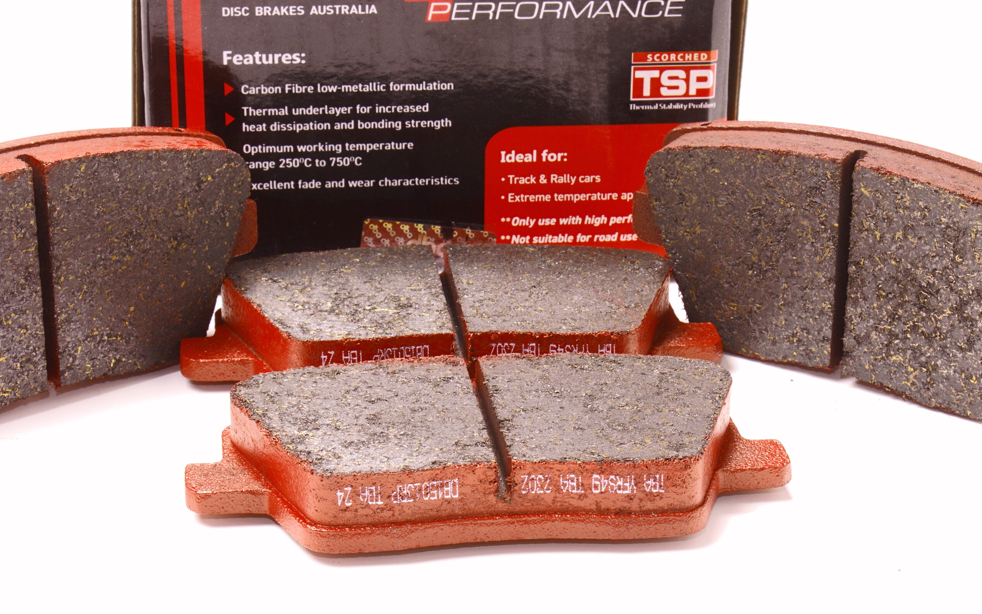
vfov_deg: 15.5
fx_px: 2262
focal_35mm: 85
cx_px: 492
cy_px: 301
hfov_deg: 24.5
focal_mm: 55
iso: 125
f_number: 22
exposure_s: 1/125
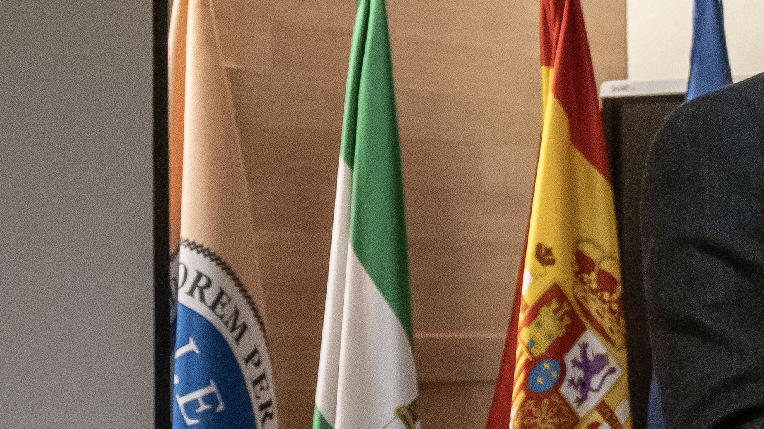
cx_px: 1136
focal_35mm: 161
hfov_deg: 12.7
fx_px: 3261
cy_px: 325
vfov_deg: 7.5
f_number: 5
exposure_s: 1/250
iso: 9000
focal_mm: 34
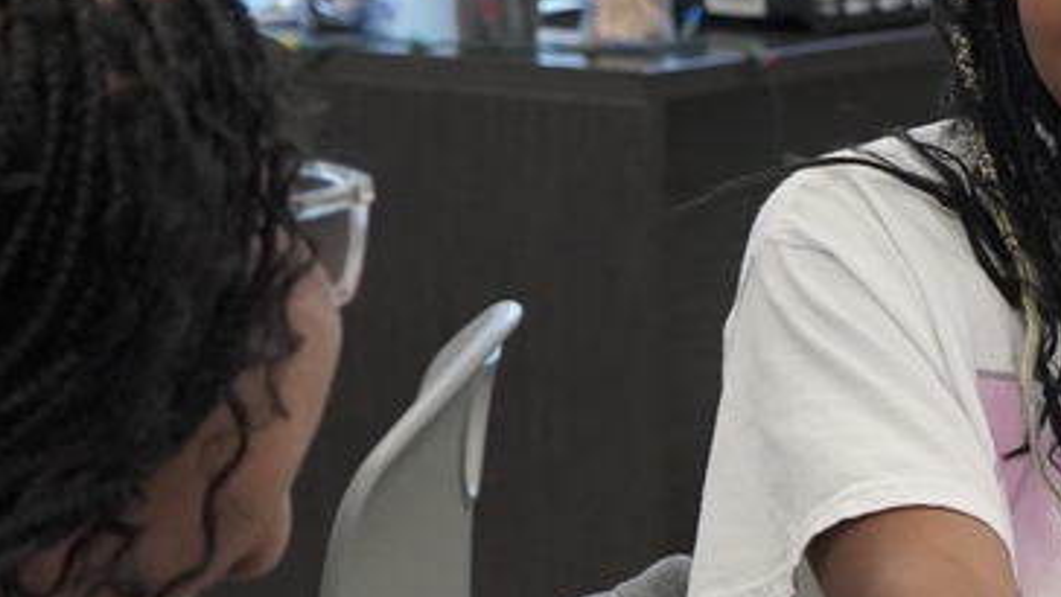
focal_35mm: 171
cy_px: 679
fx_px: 4812
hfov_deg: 12.5
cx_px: 896
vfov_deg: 7.1
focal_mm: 58
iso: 4000
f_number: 5
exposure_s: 1/160
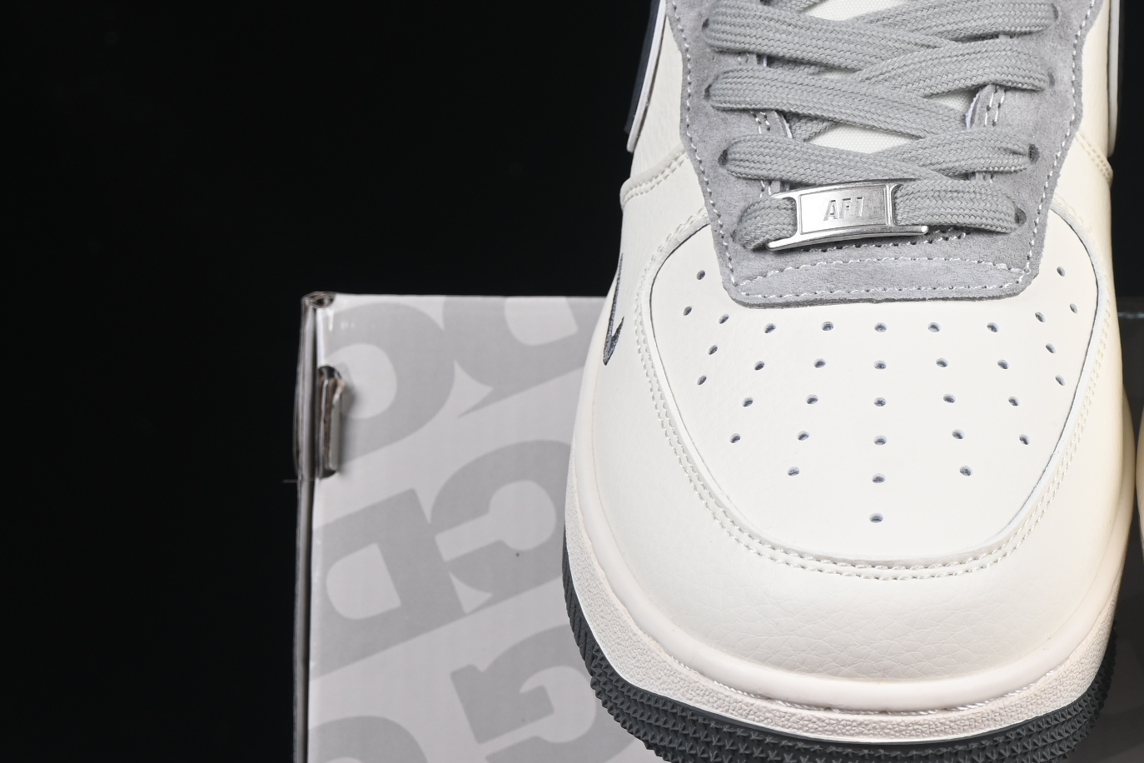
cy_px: 331
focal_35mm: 152
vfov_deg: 9.0
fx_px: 4830
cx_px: 1158
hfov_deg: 13.3
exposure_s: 1/80
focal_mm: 50
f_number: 8
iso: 160
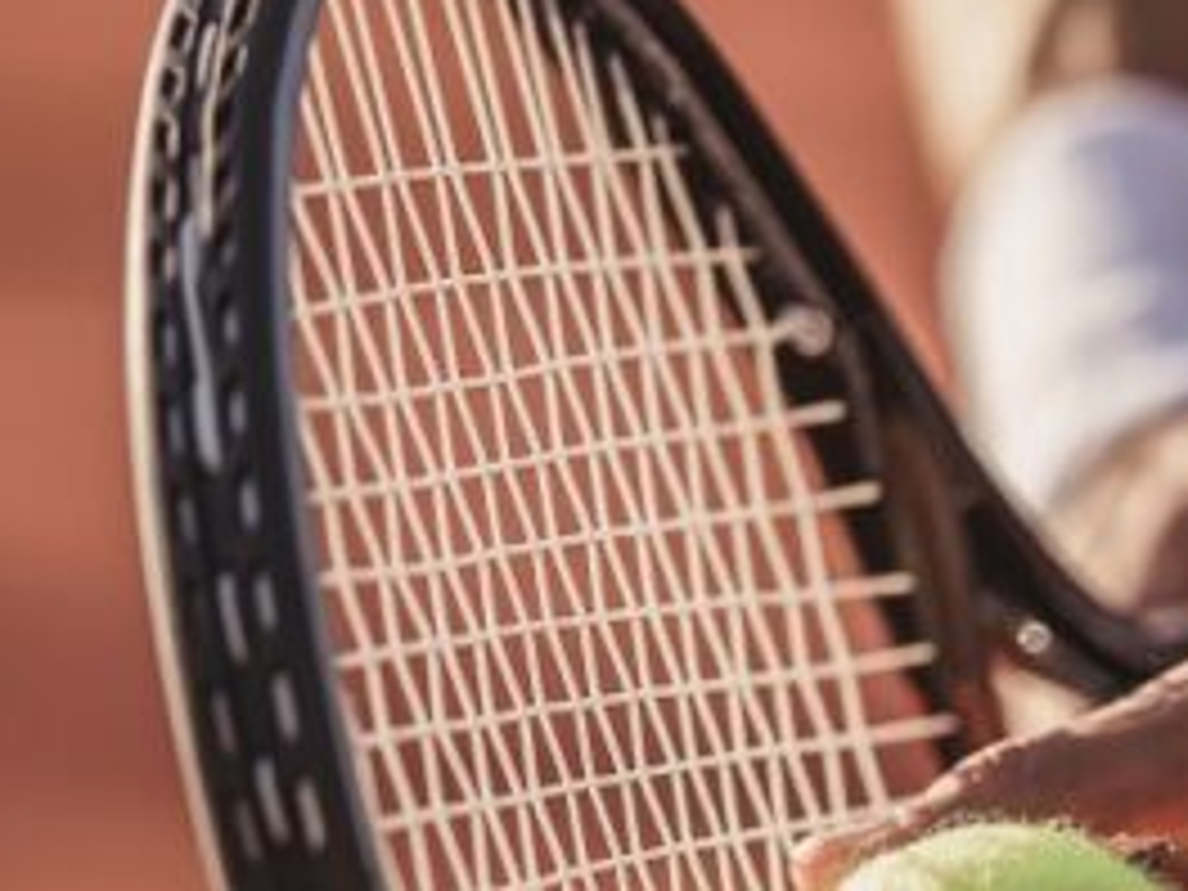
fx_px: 17297
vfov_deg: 2.9
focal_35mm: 504
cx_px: 1688
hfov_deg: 3.9
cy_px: 920
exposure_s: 1/5000
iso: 640
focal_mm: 135
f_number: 2.8
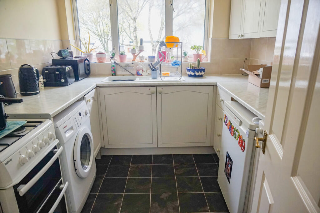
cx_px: 160
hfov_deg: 73.8
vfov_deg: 53.1
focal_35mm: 24
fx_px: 213
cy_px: 106
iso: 400
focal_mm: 16
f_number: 5
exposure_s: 1/100
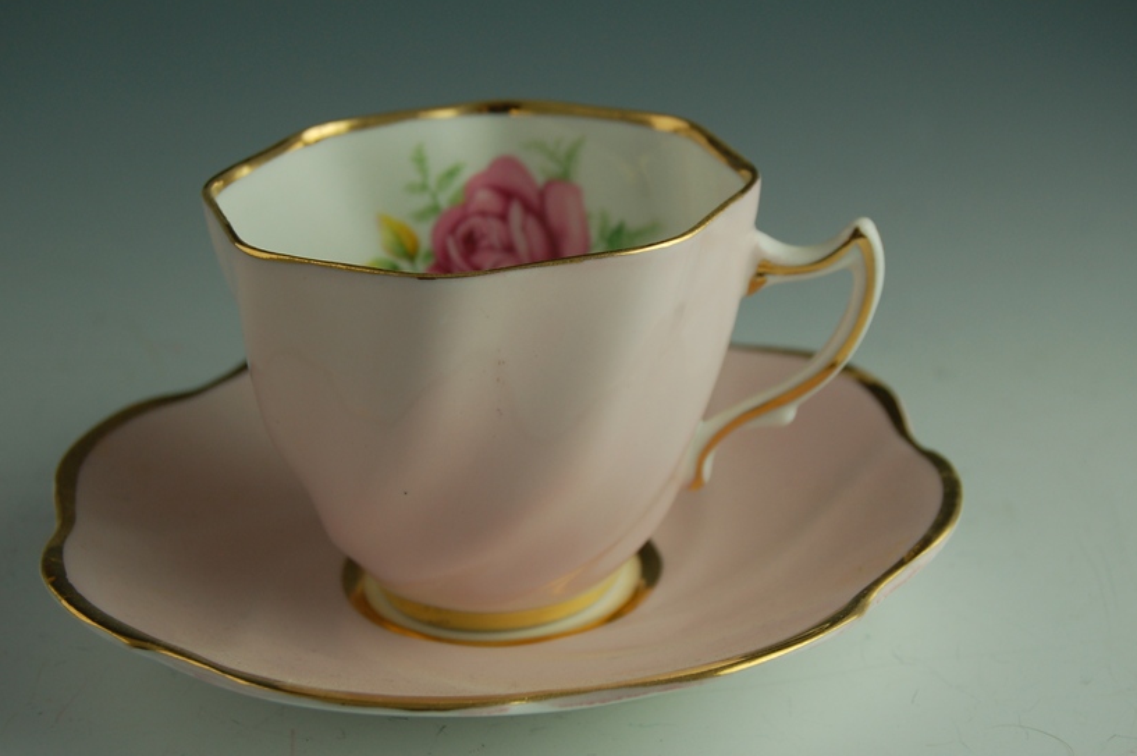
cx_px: 558
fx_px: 2352
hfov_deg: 27.2
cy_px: 372
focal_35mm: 75
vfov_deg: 18.3
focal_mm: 45
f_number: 5.6
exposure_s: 1/125
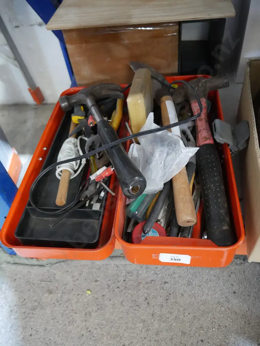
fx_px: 280
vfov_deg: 63.4
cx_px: 130
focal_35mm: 28
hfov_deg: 49.8
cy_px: 173
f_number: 3.5
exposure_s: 1/50
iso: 3200
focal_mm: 14
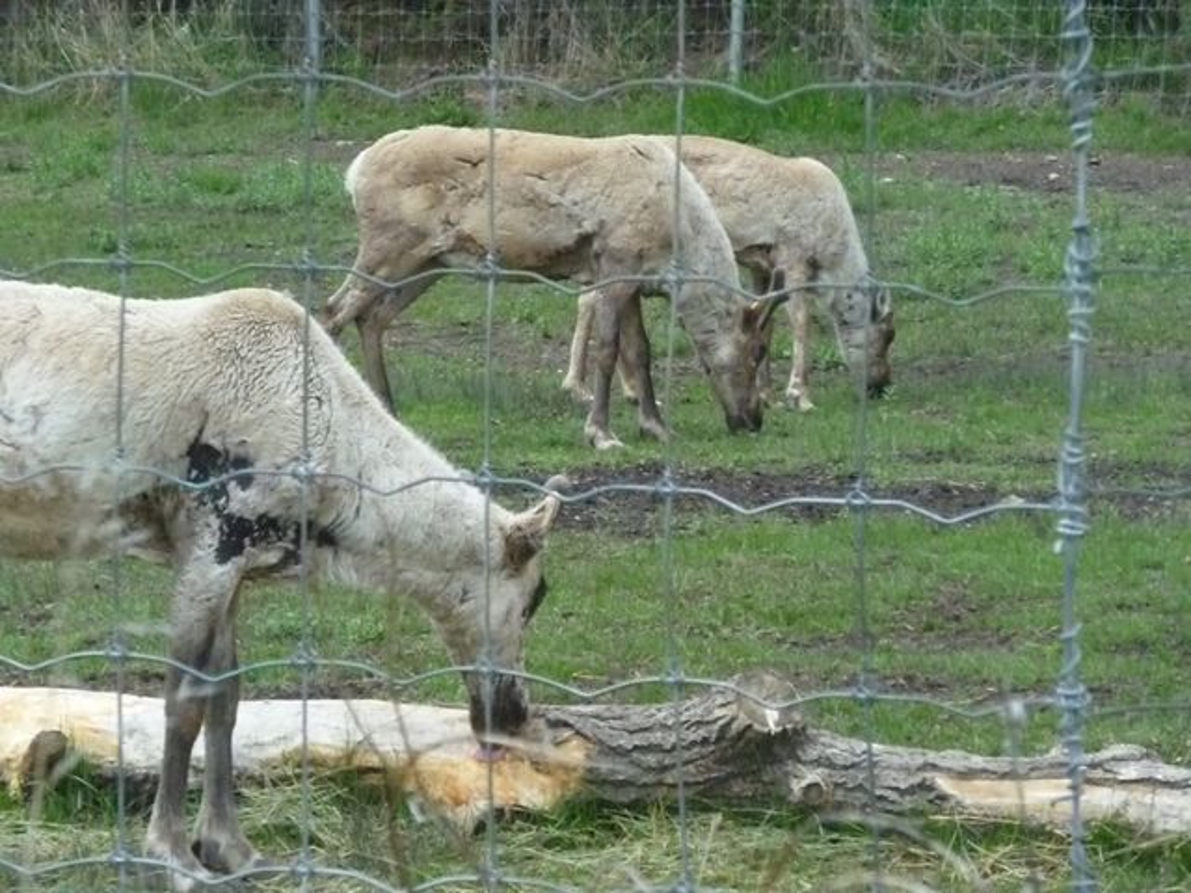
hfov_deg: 13.3
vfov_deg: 10.0
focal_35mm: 149
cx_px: 596
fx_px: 5127
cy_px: 446
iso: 1600
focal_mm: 26.7
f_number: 18
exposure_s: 1/250
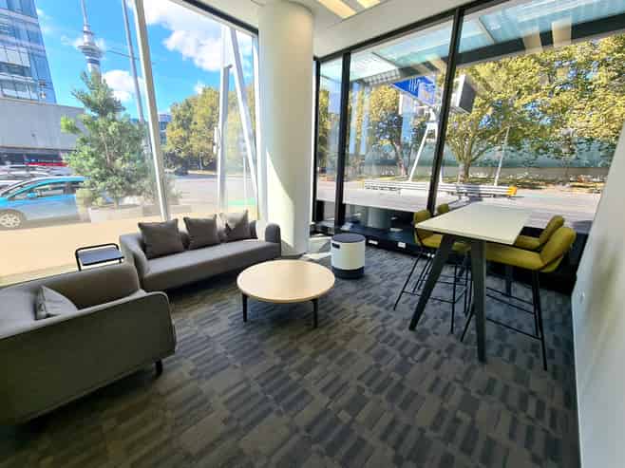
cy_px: 234
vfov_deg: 89.9
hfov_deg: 106.2
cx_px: 312
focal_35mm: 13
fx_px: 235
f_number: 2.2
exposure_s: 1/370
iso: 50
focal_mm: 2.2
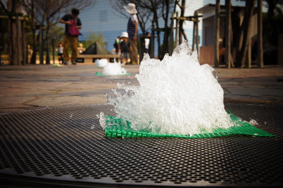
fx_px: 448
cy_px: 94
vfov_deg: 23.7
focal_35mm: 57
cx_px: 142
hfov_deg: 35.1
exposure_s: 1/400
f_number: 8
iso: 200
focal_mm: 38
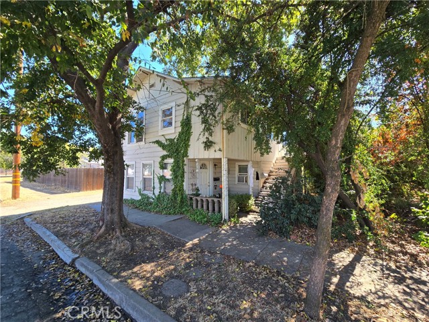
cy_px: 161
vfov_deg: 89.9
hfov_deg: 106.2
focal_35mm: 13
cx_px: 214
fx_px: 161
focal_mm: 2.2
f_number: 2.2
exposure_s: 1/359
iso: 80
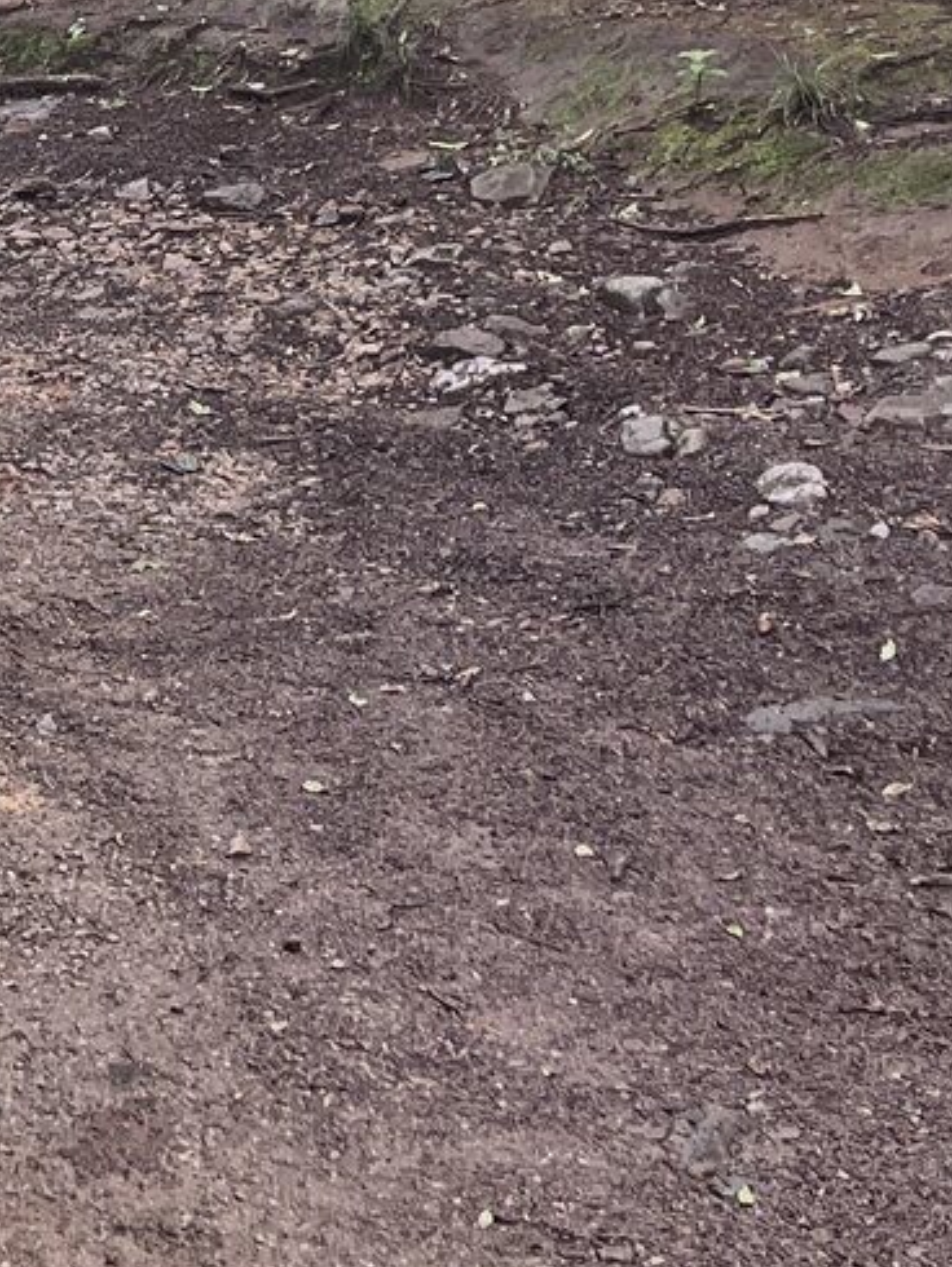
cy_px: -622
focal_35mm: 99
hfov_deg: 14.2
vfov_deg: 17.8
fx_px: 3627
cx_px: -354
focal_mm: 5.1
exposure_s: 1/121
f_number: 1.6
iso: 125
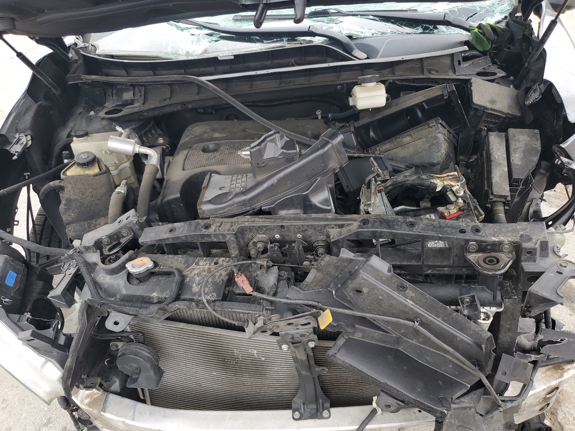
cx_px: 288
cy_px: 216
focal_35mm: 26
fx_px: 432
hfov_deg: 67.3
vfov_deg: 53.1
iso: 50
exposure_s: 1/263
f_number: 1.5
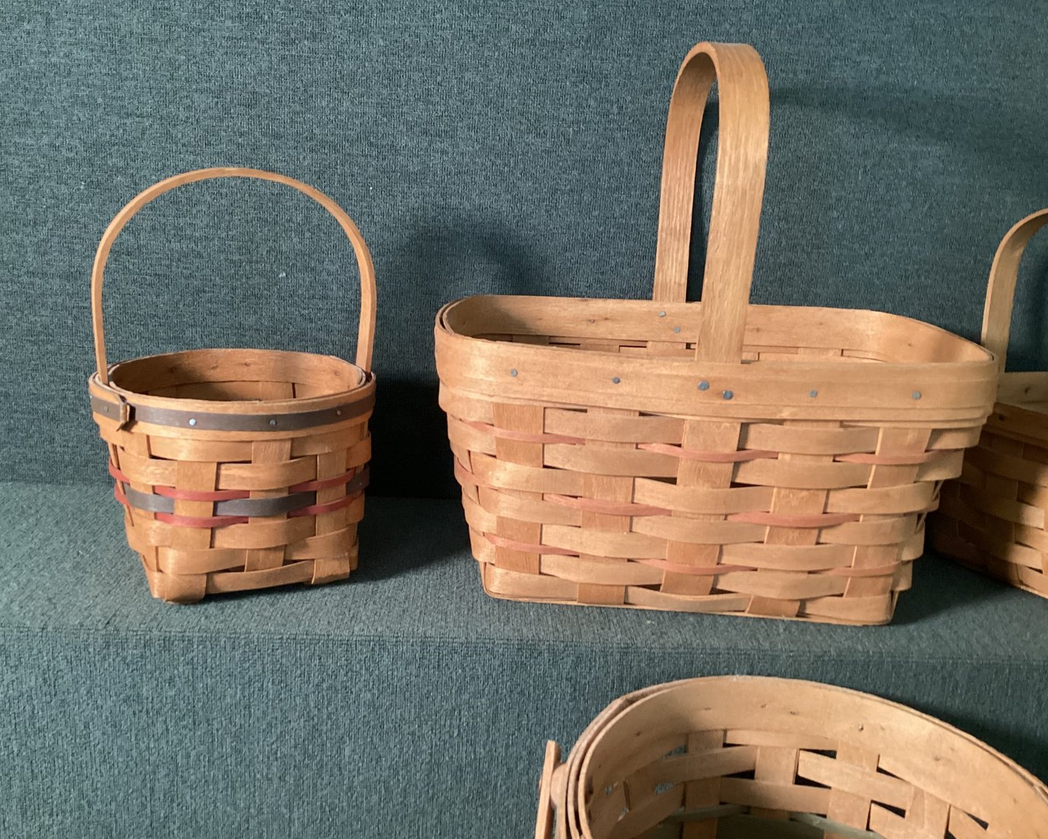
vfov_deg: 44.6
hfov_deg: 54.2
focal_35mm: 33
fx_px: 1024
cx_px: 489
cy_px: 415
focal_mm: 3.3
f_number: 2.4
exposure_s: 1/40
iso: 320
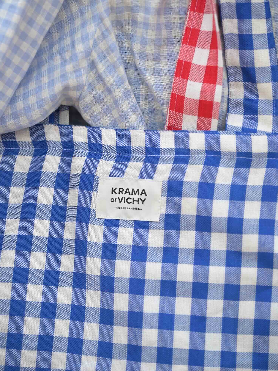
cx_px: 138
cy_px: 162
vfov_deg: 17.6
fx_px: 1199
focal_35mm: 112
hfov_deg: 13.2
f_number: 4
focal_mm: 103
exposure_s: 1/400
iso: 250
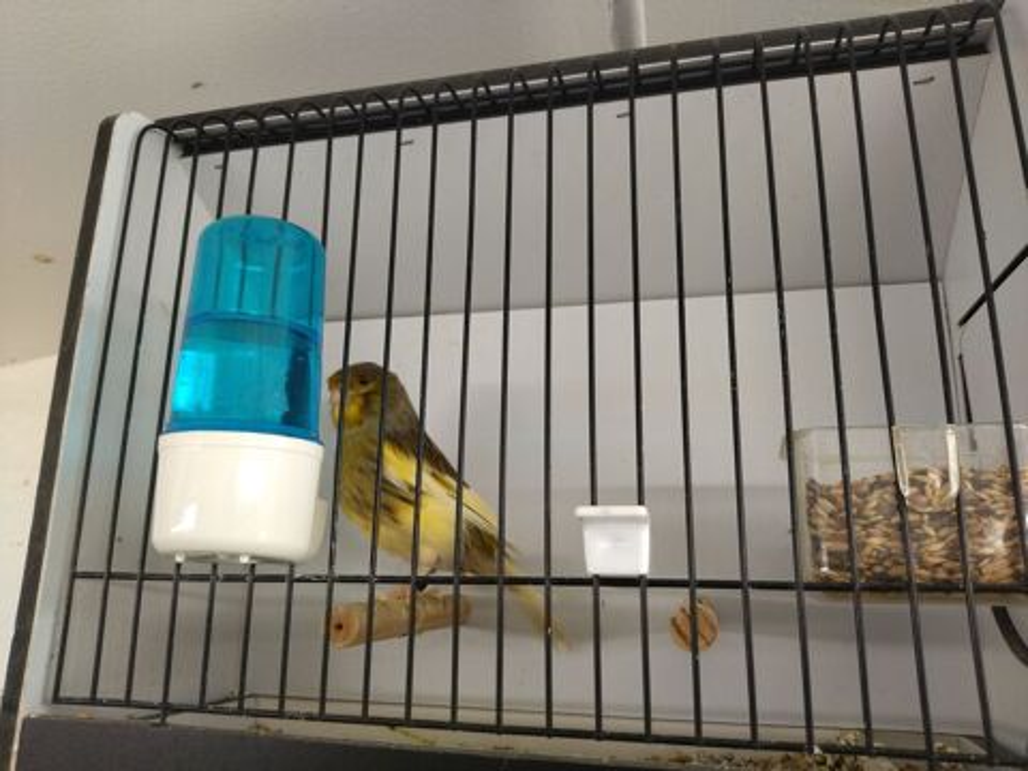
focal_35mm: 27
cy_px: 386
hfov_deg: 65.3
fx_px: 802
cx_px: 514
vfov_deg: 51.4
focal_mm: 4.74
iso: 154
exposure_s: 1/33
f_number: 1.79
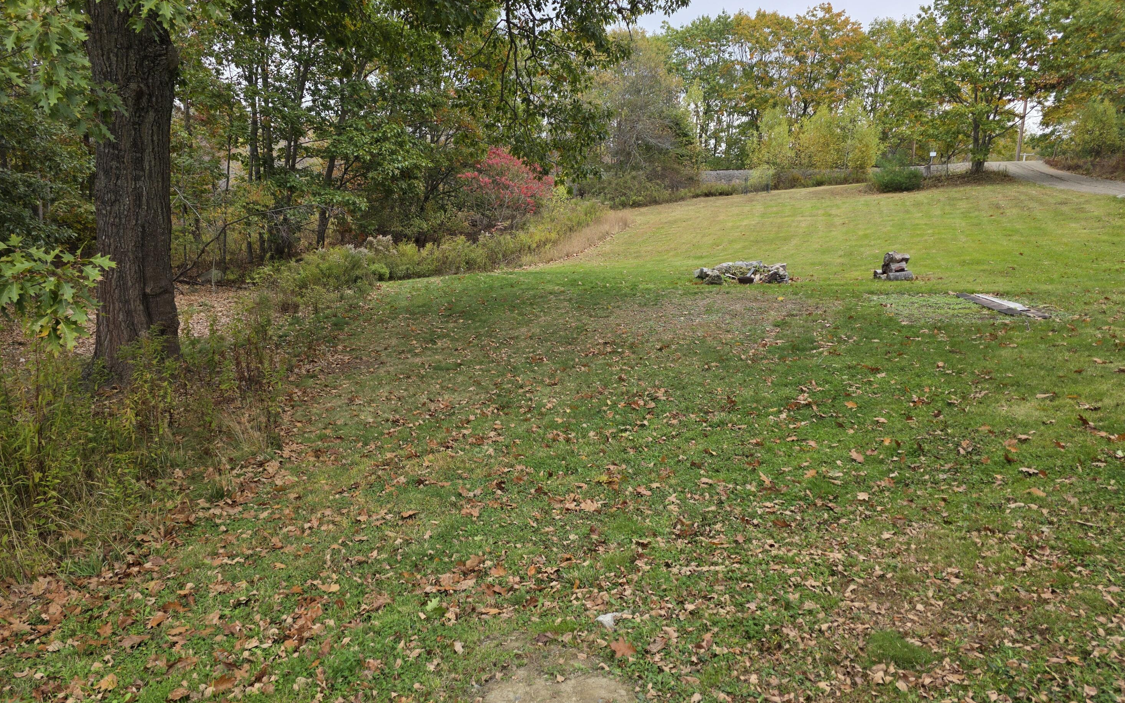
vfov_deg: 49.2
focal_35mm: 25
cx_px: 552
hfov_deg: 72.5
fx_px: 766
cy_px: 373
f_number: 1.7
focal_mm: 6.3
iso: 32
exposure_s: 1/359
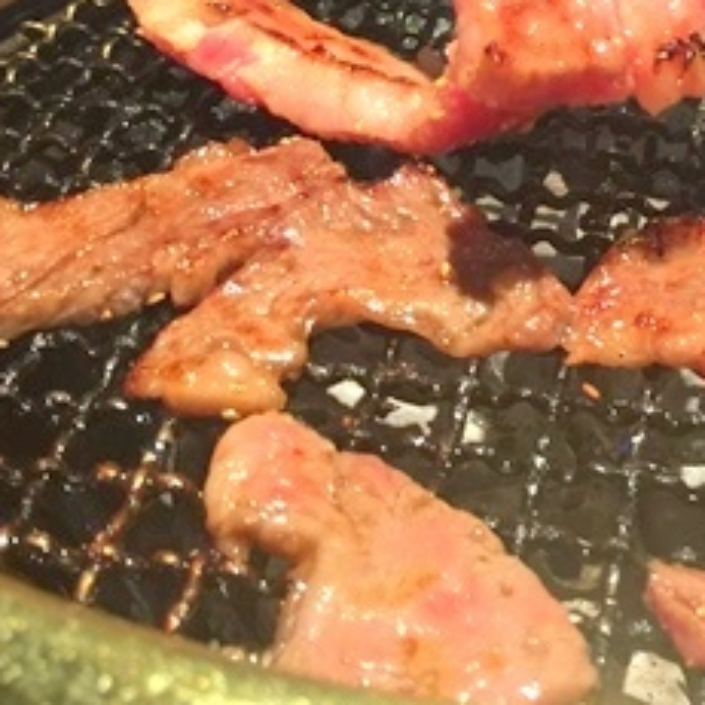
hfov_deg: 23.9
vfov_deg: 23.4
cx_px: 577
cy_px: 15
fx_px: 1636
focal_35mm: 71
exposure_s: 1/15
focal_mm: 4.15
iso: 100
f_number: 2.2
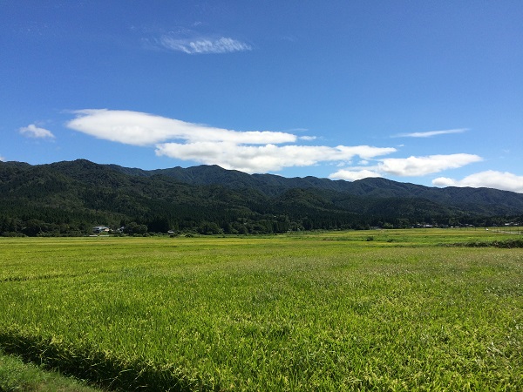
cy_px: 196
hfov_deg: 61.7
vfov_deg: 48.2
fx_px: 438
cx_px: 262
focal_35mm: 29
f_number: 2.2
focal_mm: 4.15
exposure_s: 1/2933
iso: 32
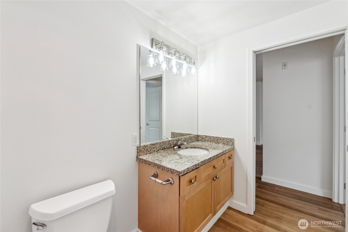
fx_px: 145
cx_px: 174
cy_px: 116
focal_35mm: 15
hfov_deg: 100.4
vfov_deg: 77.3
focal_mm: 10
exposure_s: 1/13
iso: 250
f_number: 9
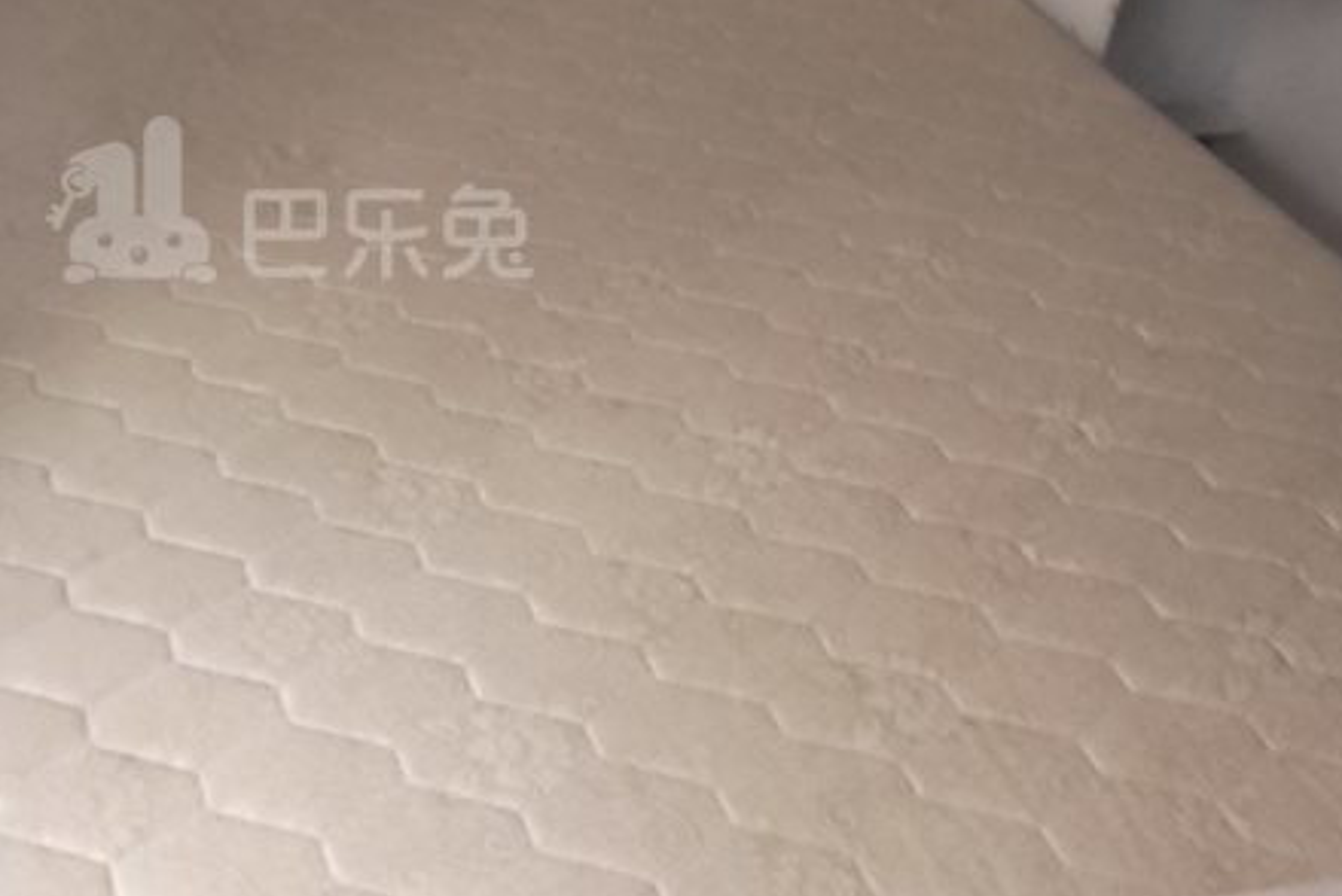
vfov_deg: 26.1
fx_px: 1902
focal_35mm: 51
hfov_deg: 37.6
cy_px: 201
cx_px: 290
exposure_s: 1/20
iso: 320
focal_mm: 3.69
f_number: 1.8
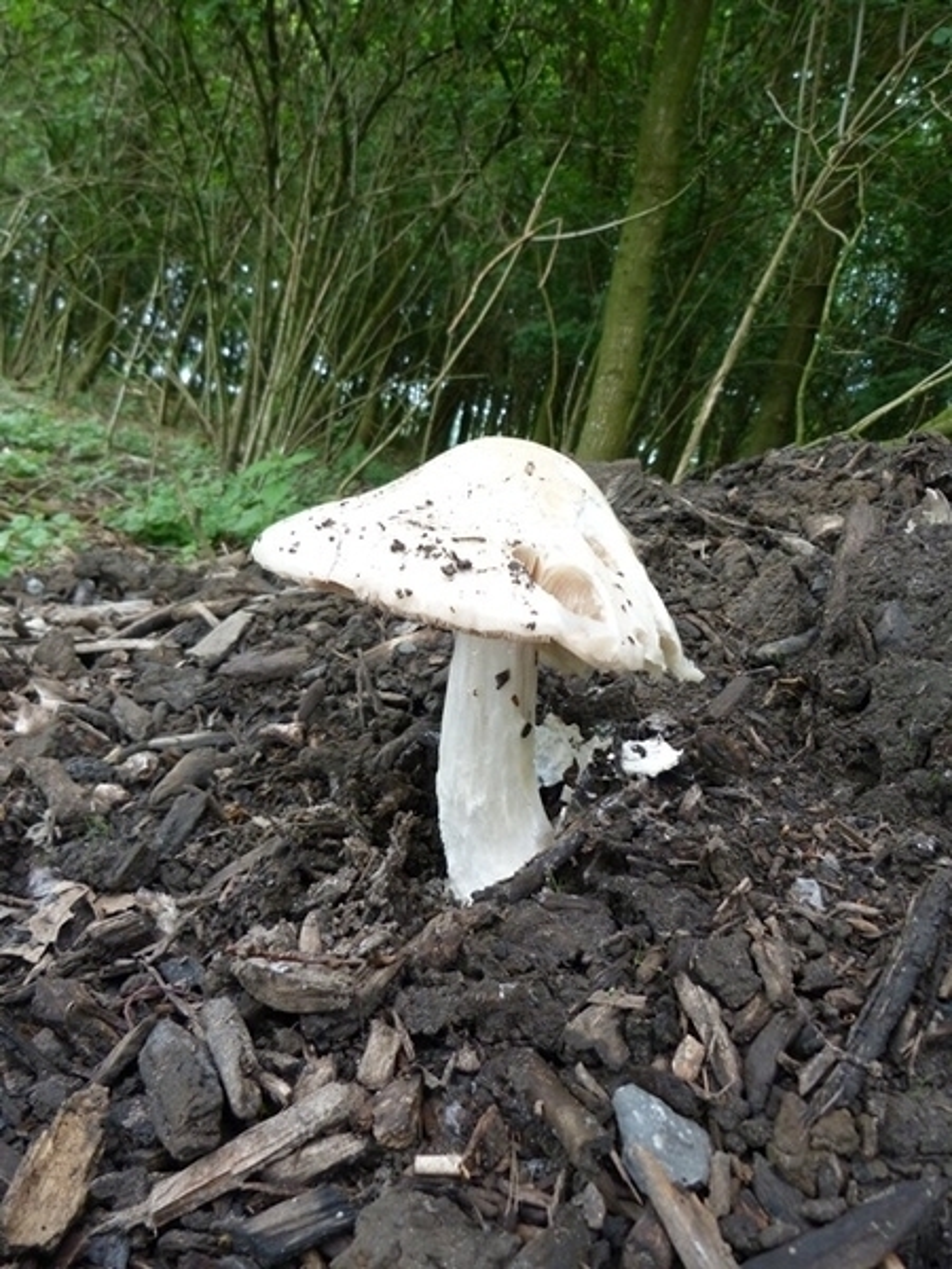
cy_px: 634
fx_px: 917
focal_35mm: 25
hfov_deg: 54.9
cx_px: 476
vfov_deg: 69.4
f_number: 2.8
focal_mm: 4.5
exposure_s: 1/125
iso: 160
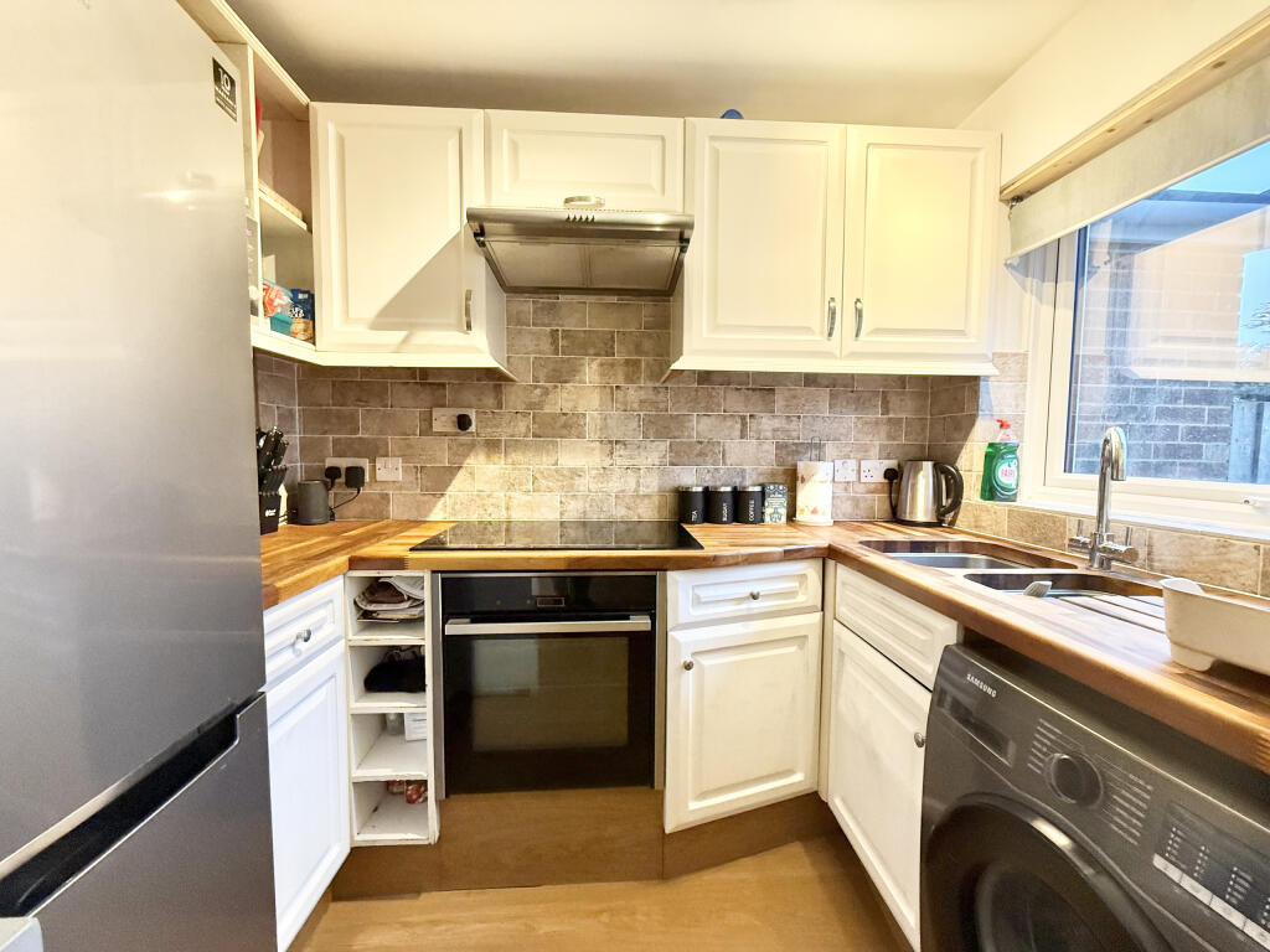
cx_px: 635
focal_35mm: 14
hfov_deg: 102.1
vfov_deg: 85.7
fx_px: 514
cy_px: 476
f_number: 2.2
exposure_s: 1/50
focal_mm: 2.22
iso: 320
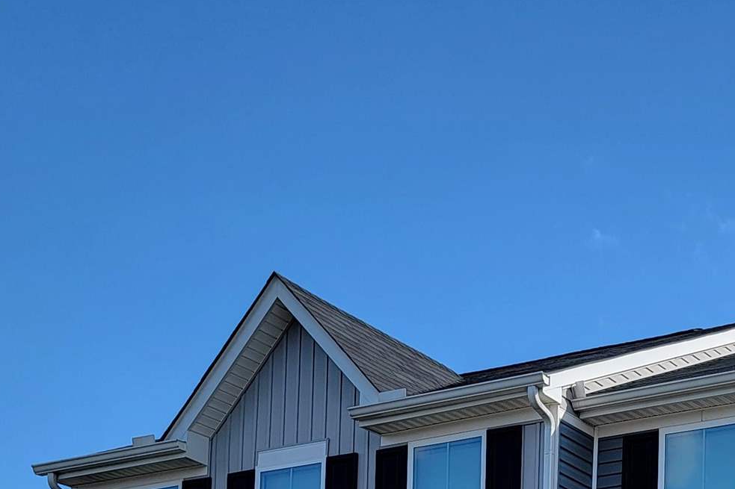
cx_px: 718
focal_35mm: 78
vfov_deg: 15.4
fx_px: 1592
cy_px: 837
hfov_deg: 24.9
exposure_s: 1/621
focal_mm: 6.7
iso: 16
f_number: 1.8
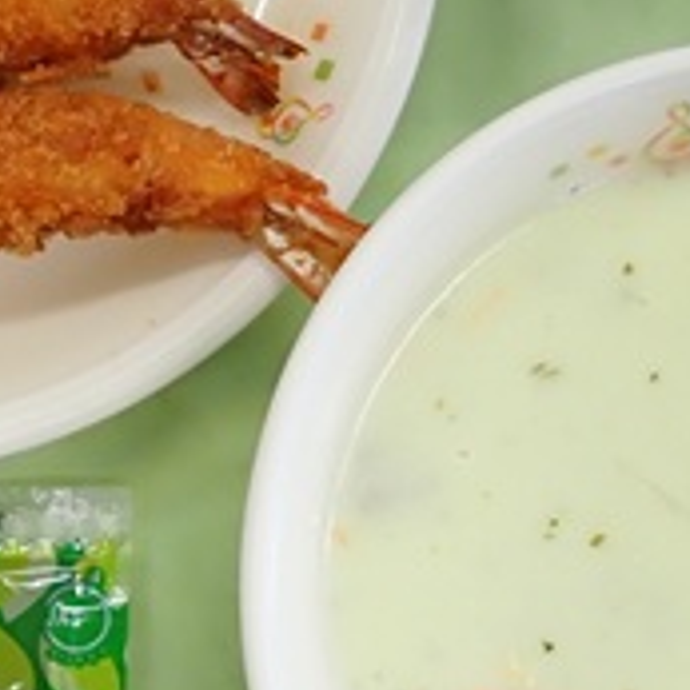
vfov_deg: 17.0
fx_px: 2300
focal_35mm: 102
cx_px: -100
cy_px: 207
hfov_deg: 16.5
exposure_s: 1/125
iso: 100
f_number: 2
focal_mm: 4.5
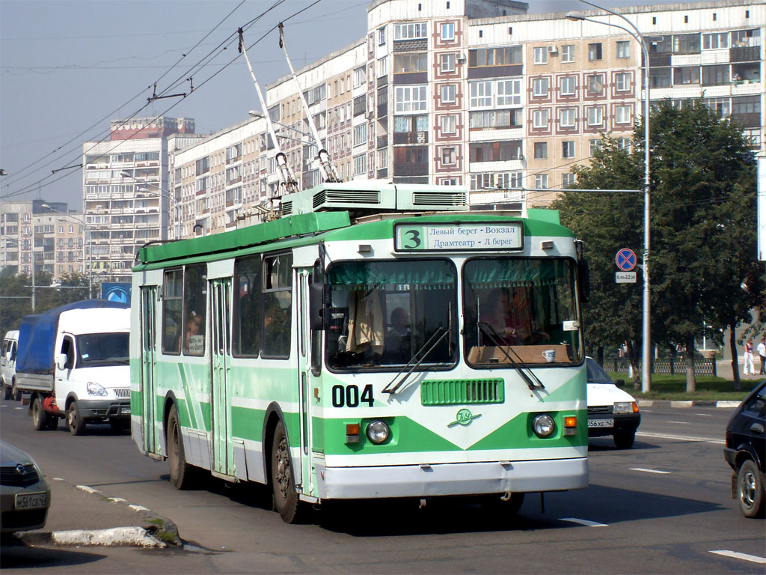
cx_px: 383
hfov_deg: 17.7
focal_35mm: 111
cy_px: 288
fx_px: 2456
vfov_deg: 13.3
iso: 80
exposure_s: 1/750
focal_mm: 18.1
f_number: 5.2
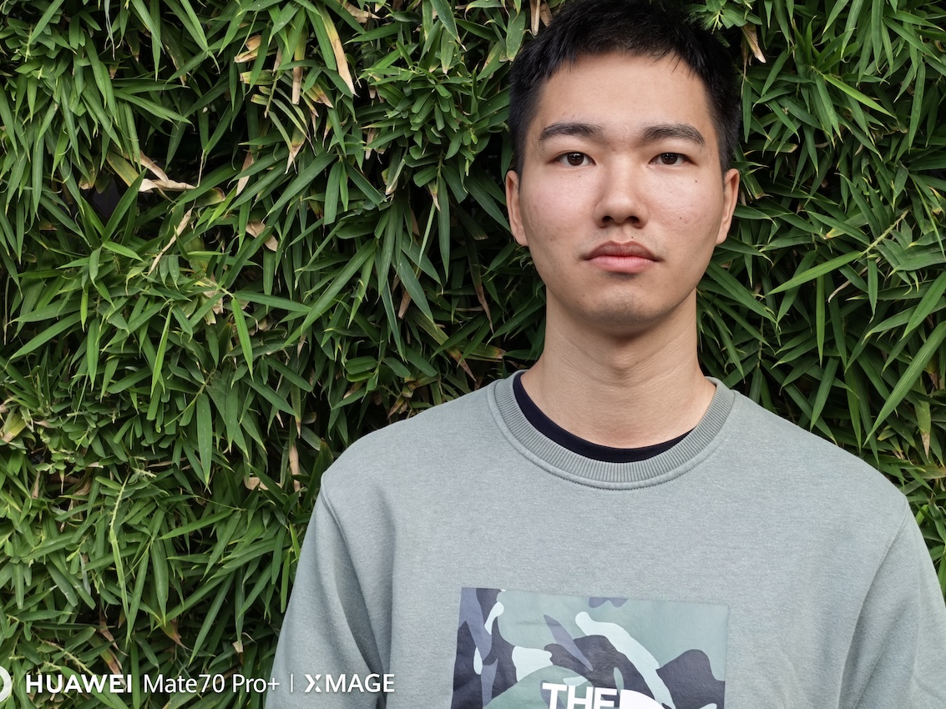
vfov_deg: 24.0
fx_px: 1667
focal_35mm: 61
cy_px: 279
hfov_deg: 31.6
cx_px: 533
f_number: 2
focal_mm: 6.98
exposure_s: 1/162
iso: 50
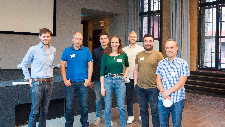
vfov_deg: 30.0
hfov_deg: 51.0
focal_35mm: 40
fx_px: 236
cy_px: 53
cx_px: 112
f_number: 7.1
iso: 3200
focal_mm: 25
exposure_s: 1/50
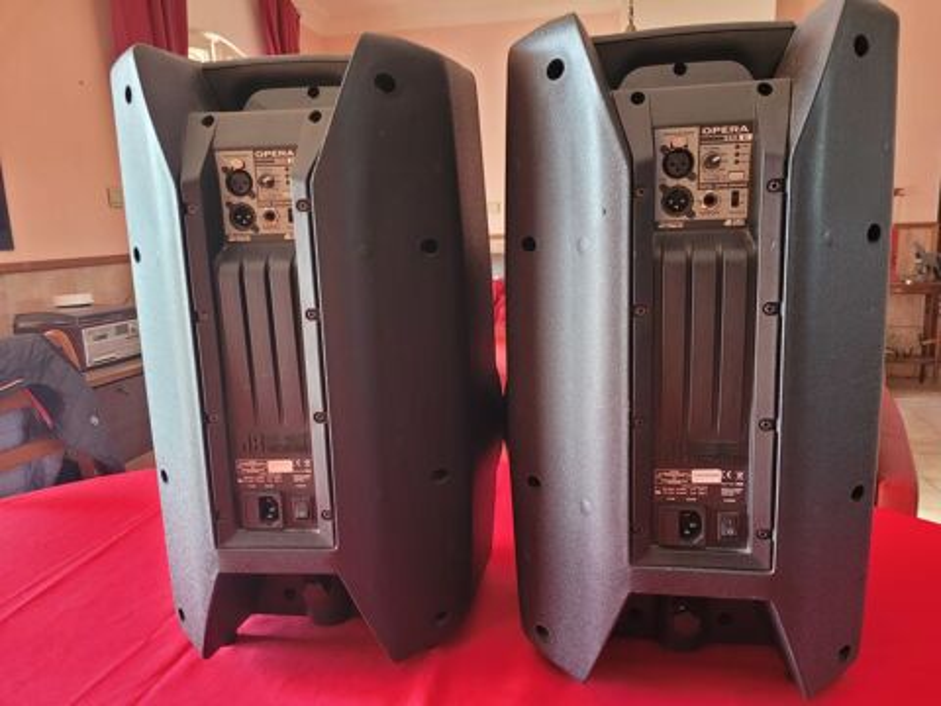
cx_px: 470
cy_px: 353
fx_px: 707
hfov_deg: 67.3
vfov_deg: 53.1
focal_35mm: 26
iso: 320
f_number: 1.8
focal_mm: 5.4
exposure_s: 1/50
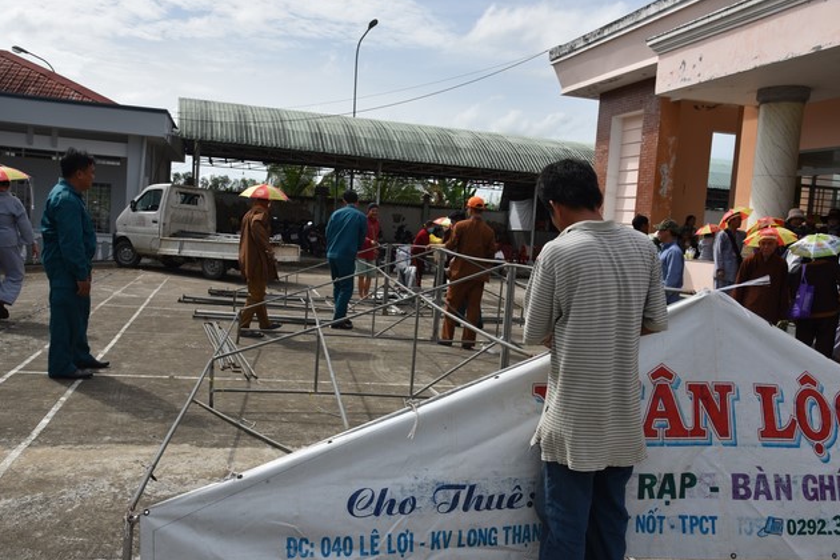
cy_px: 276
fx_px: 747
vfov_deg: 41.1
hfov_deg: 58.7
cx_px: 423
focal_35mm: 32
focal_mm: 31
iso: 200
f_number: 10
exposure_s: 1/400
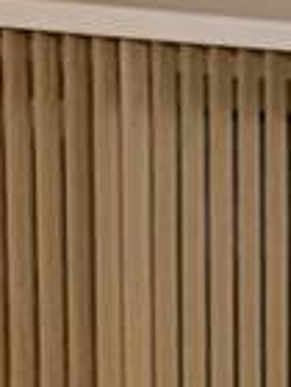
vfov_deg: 10.7
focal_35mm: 178
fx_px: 1995
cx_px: 890
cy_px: 592
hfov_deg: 7.3
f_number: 1.6
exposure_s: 1/30
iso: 500
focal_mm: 5.96
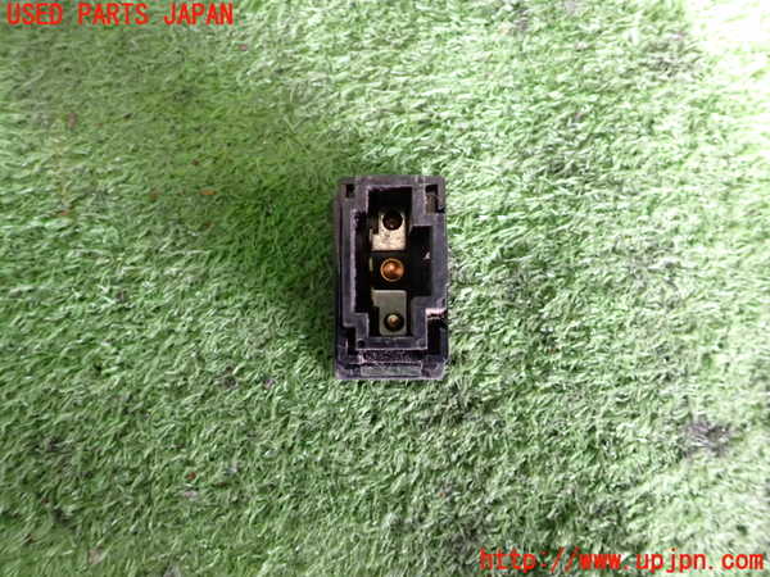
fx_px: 667
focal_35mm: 30
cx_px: 385
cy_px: 288
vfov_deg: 46.8
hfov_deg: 60.0
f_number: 2.3
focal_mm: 5.4
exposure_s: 1/30
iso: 500
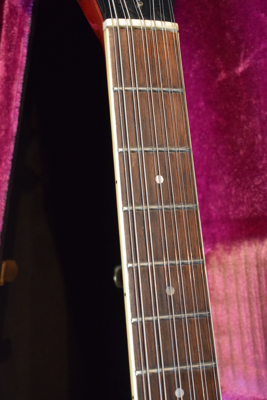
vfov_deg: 28.1
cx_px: 143
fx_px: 801
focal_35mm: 72
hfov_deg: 18.9
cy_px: 218
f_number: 5
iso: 3200
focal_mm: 42
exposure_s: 1/30
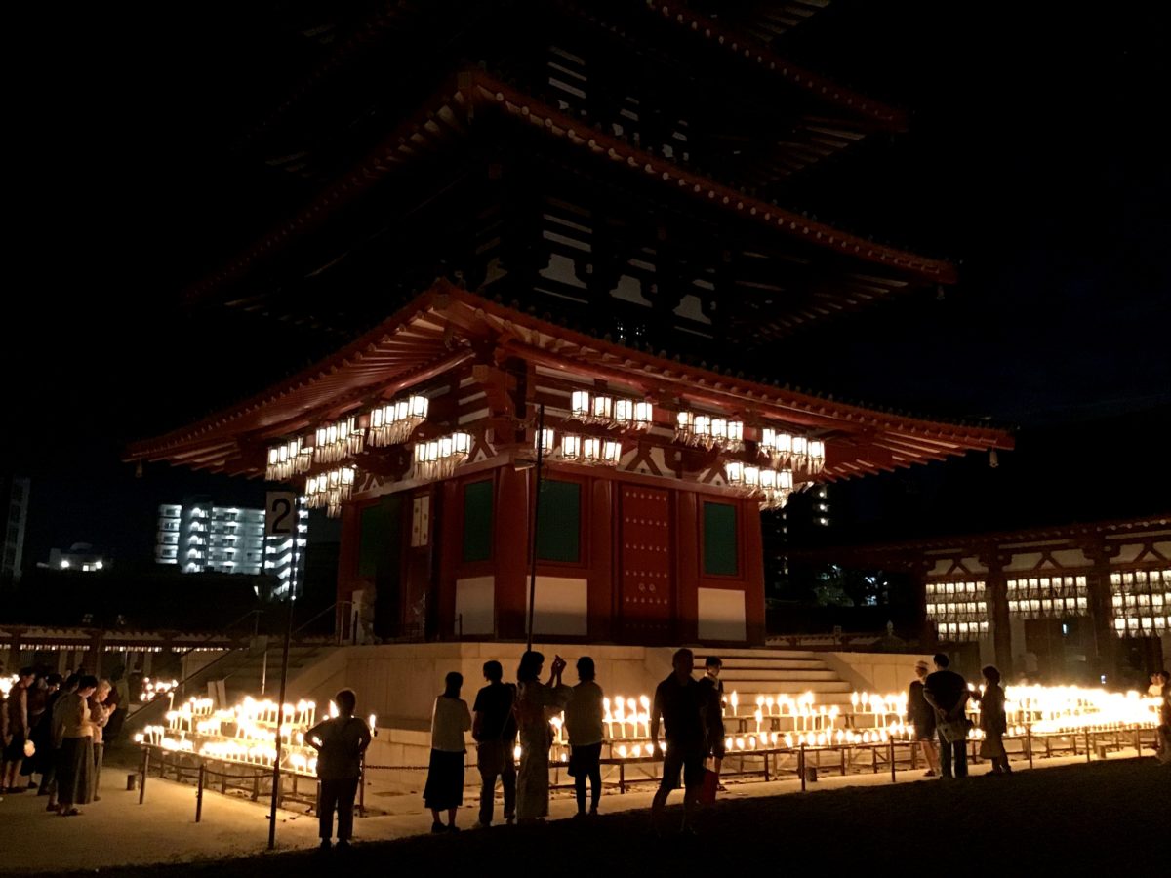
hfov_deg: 58.4
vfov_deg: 45.4
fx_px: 1049
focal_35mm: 31
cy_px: 439
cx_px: 586
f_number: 2.4
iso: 500
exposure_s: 1/15
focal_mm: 3.3
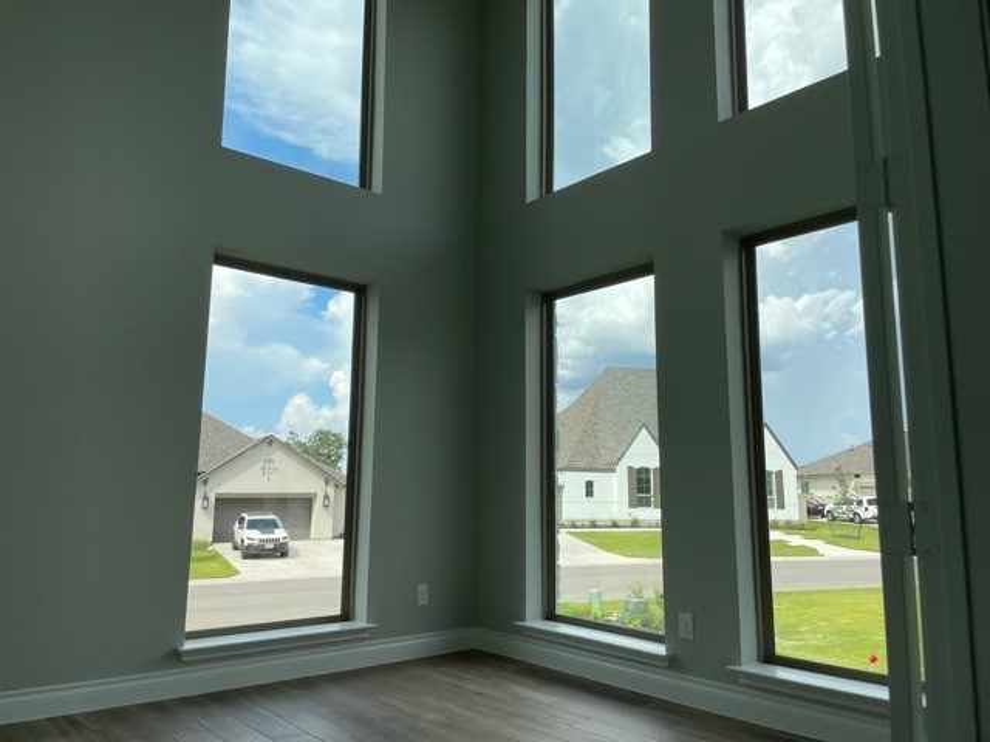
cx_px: 495
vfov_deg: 53.1
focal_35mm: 26
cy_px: 371
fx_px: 744
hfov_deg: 67.3
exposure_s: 1/1887
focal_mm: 4.2
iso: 32
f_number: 1.6
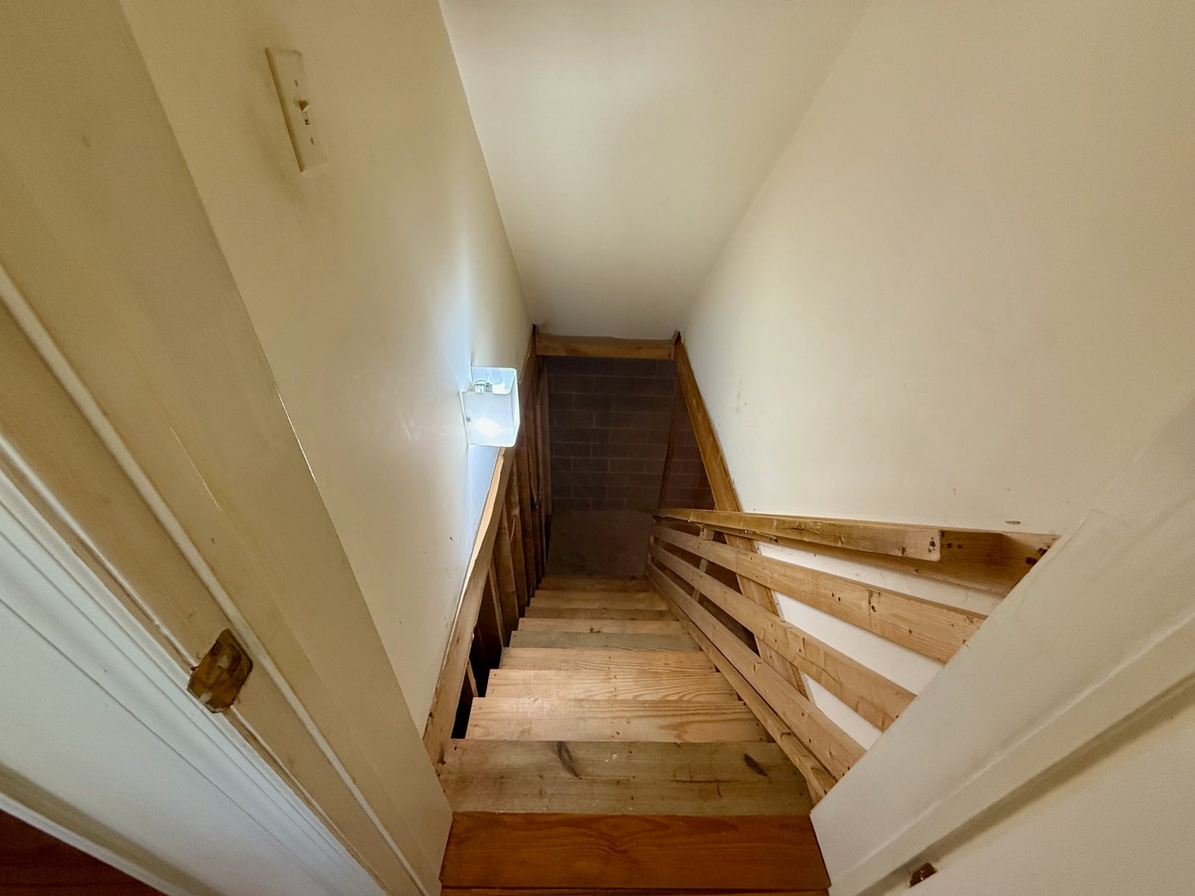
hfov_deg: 102.1
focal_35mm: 14
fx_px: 483
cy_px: 448
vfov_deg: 85.7
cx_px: 598
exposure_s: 1/120
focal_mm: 2.22
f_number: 2.2
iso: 640
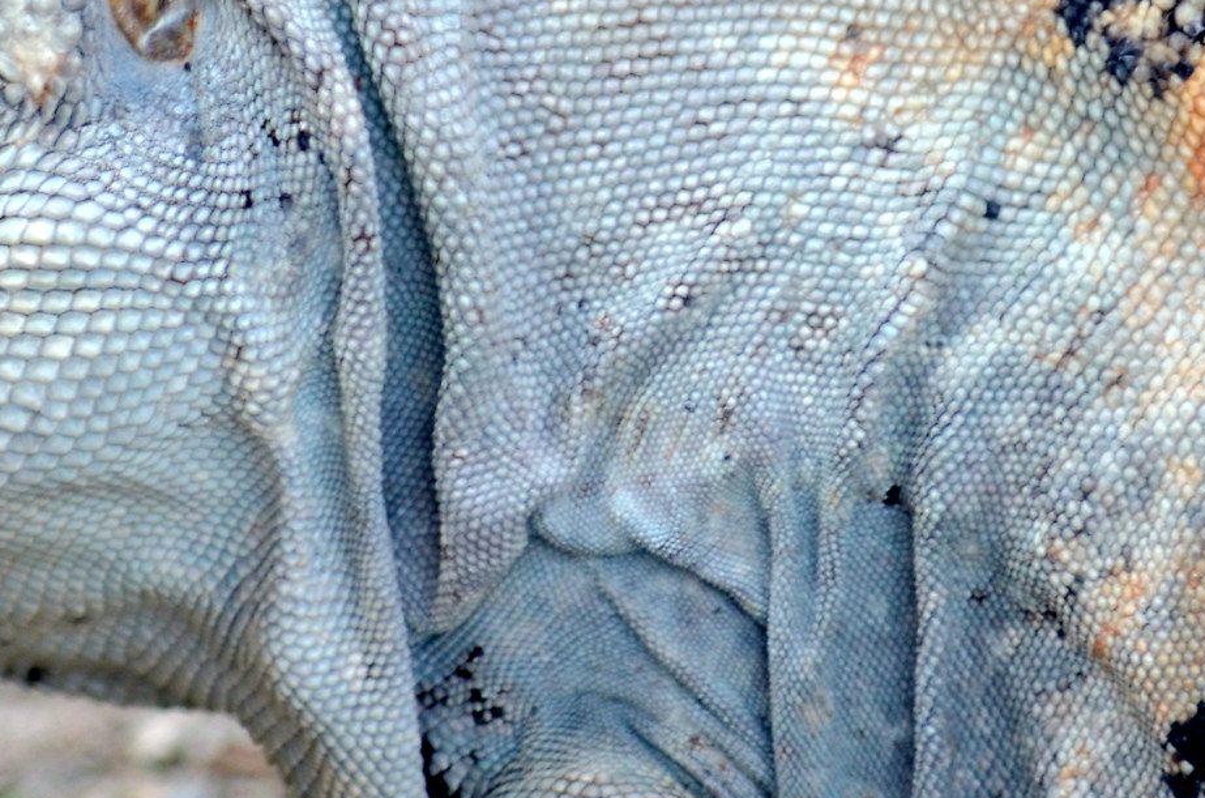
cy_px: -135
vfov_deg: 1.5
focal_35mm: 936
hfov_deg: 2.2
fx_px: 31260
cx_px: 31
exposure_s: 1/125
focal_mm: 240
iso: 200
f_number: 5.3
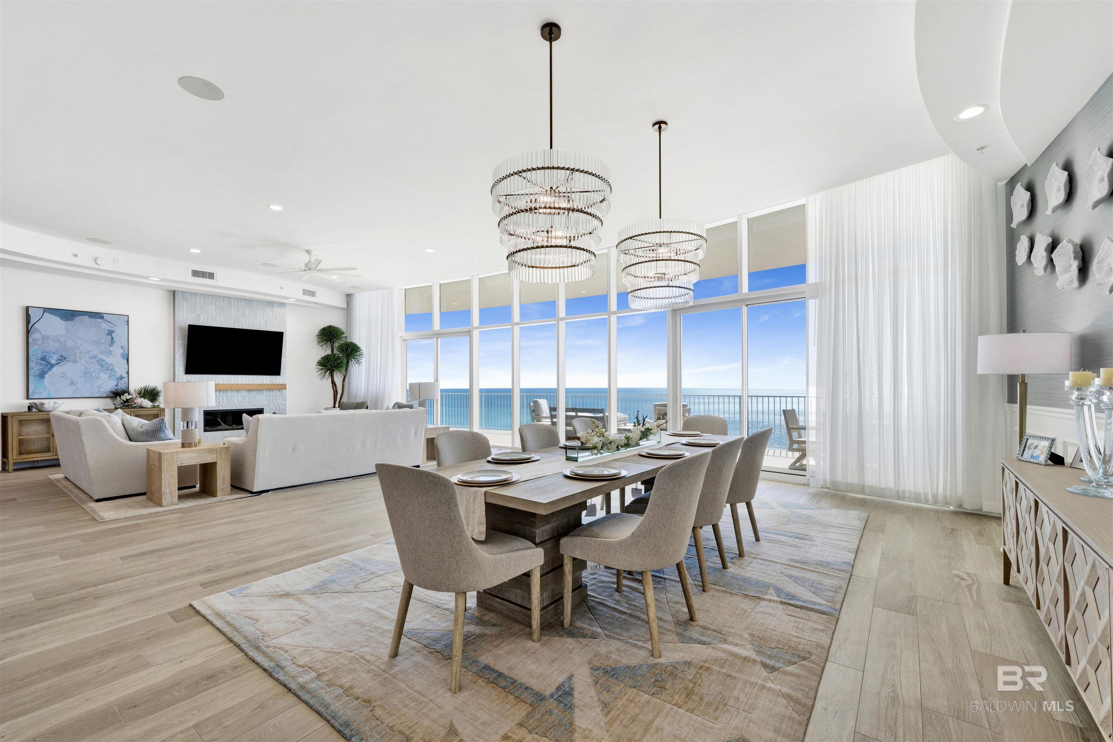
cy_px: 371
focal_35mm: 15
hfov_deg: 100.4
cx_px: 556
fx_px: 464
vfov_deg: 77.3
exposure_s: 1/100
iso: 400
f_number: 11
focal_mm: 15
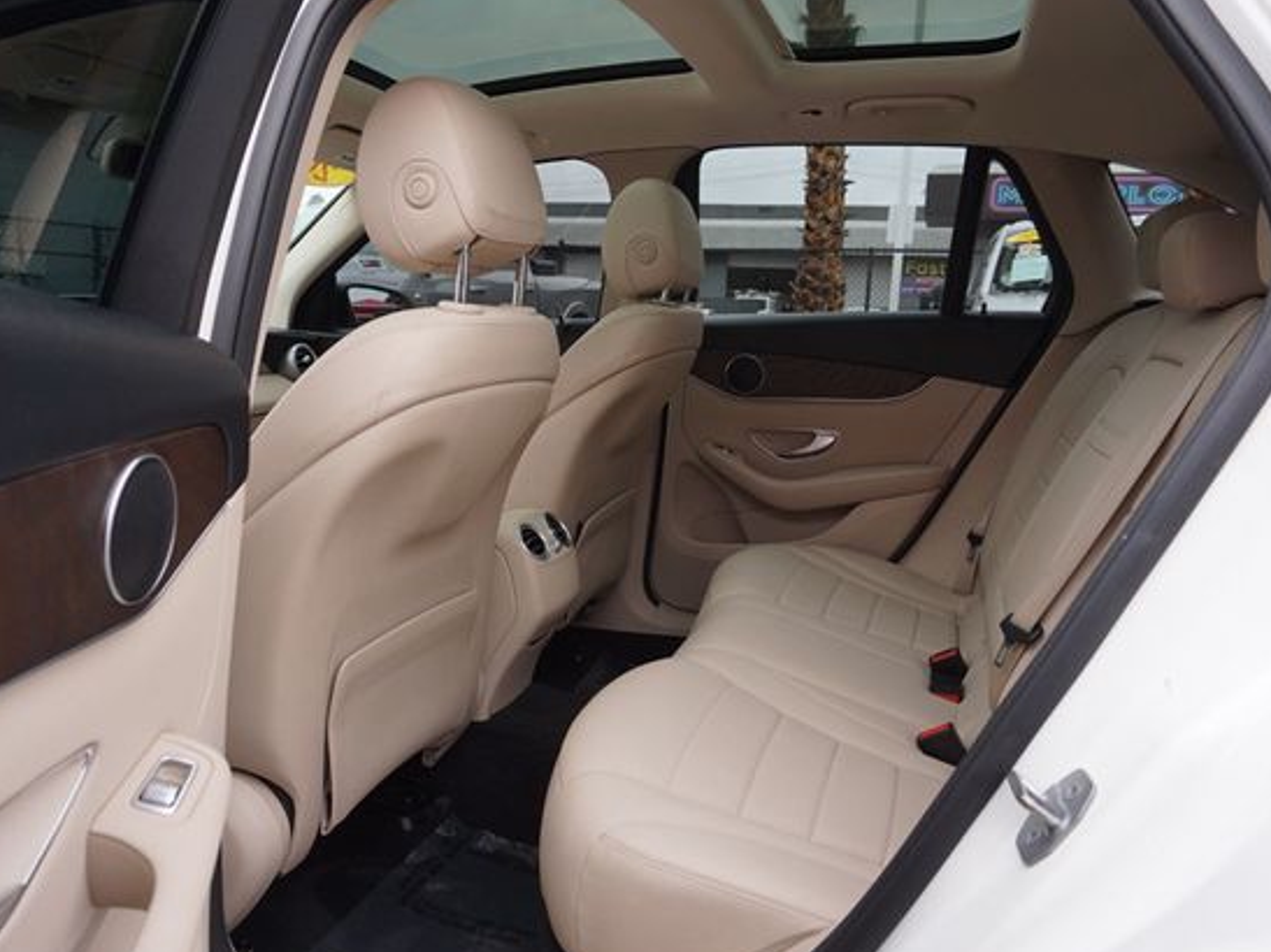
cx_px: 625
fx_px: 991
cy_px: 476
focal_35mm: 27
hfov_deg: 65.3
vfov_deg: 51.3
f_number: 5
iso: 100
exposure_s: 1/80
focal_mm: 16
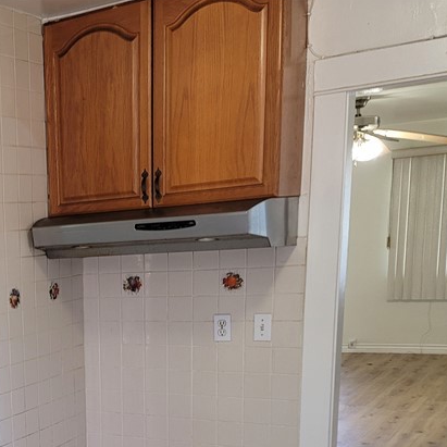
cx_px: -77
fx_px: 804
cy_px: 413
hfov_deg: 27.6
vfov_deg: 29.6
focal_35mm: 55
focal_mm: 7
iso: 250
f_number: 1.8
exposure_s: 1/60
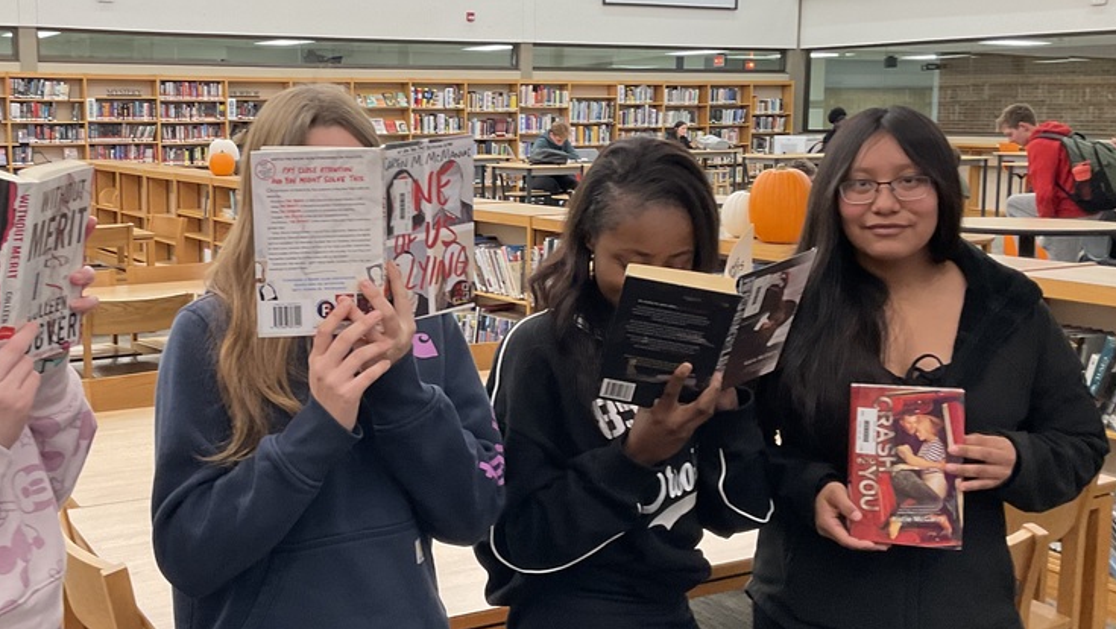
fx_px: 1302
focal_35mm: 44
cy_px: 266
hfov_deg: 46.0
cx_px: 422
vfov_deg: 27.1
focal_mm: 3
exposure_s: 1/60
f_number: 1.8
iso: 64
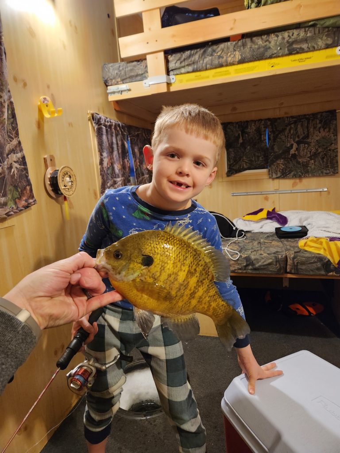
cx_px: 170
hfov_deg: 58.9
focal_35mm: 23
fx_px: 301
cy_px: 226
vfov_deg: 73.9
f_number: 1.8
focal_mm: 5.4
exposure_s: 1/120
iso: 640
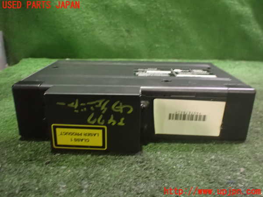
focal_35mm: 30
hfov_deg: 60.0
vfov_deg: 46.8
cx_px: 132
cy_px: 98
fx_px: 228
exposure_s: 1/30
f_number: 2.3
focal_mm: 5.4
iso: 1600
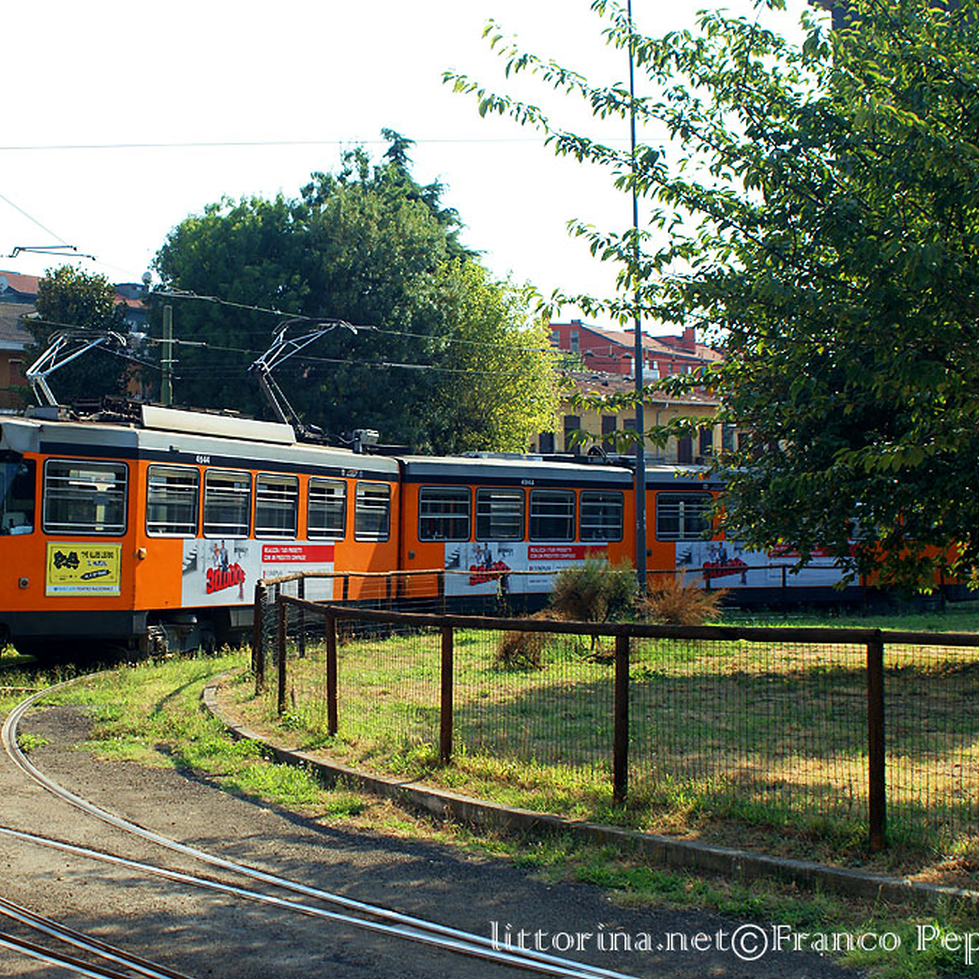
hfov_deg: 31.3
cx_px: 309
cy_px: 487
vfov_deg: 31.6
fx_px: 1728
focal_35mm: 54
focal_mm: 28
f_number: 5
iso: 200
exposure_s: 1/500
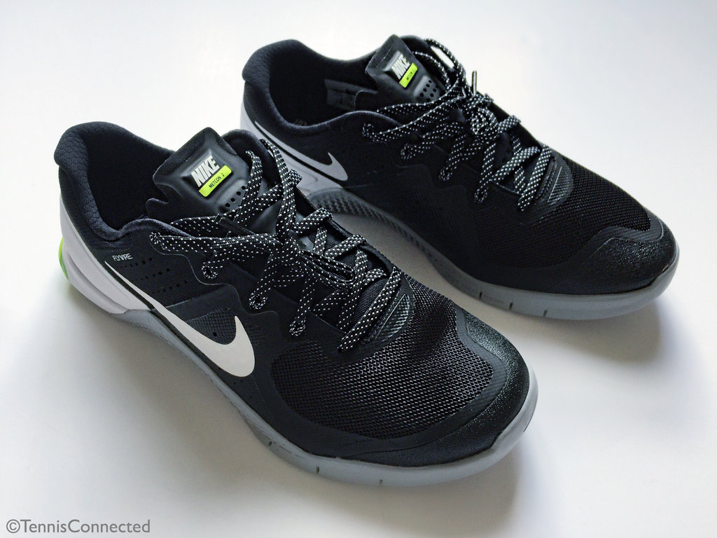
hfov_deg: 61.7
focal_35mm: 29
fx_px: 601
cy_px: 269
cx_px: 358
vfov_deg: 48.2
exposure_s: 1/30
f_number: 2.2
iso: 32
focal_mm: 4.15
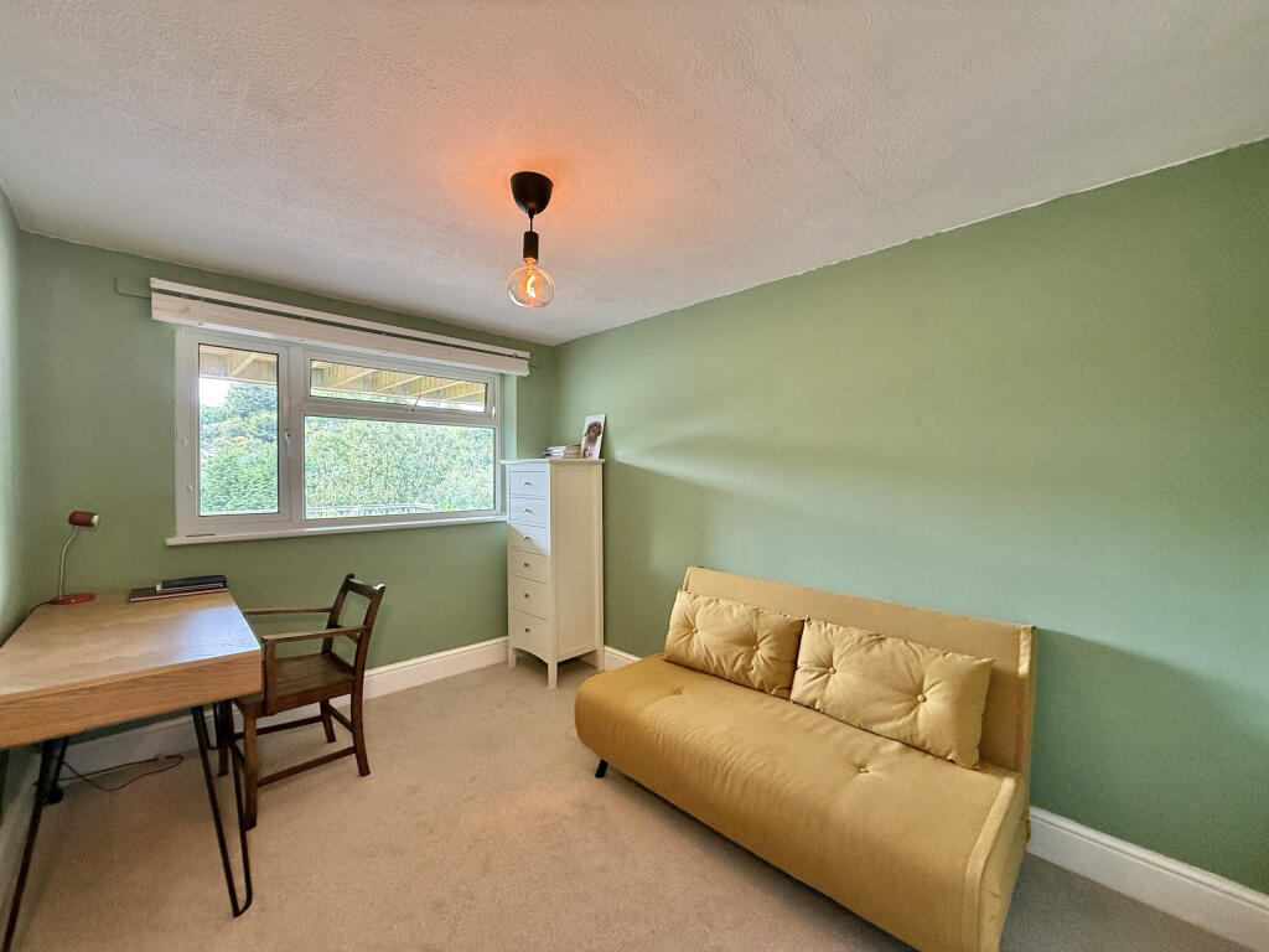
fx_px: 513
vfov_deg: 85.7
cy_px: 476
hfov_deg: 102.1
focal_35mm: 14
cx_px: 634
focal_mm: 2.22
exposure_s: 1/99
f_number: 2.2
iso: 320
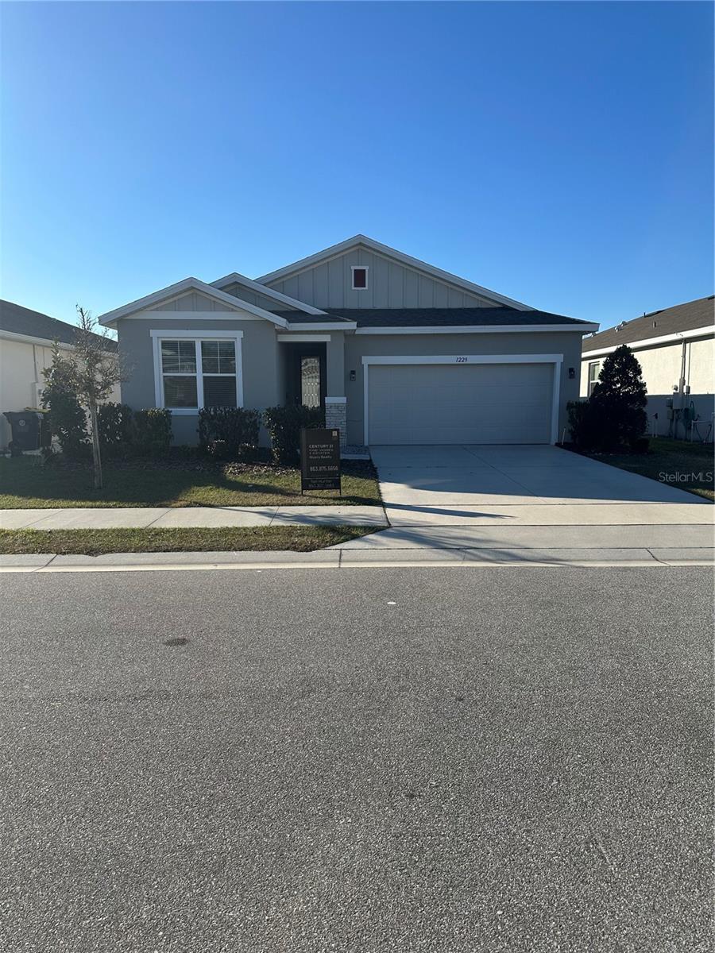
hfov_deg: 56.8
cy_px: 476
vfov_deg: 71.6
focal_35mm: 24
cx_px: 358
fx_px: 661
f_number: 1.78
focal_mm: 6.86
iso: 80
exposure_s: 1/4348
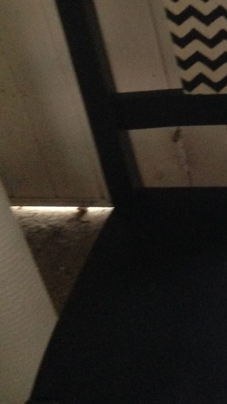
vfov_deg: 24.0
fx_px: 942
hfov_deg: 12.8
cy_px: 119
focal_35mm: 88
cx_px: 367
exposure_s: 1/20
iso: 320
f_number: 2.4
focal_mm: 4.12
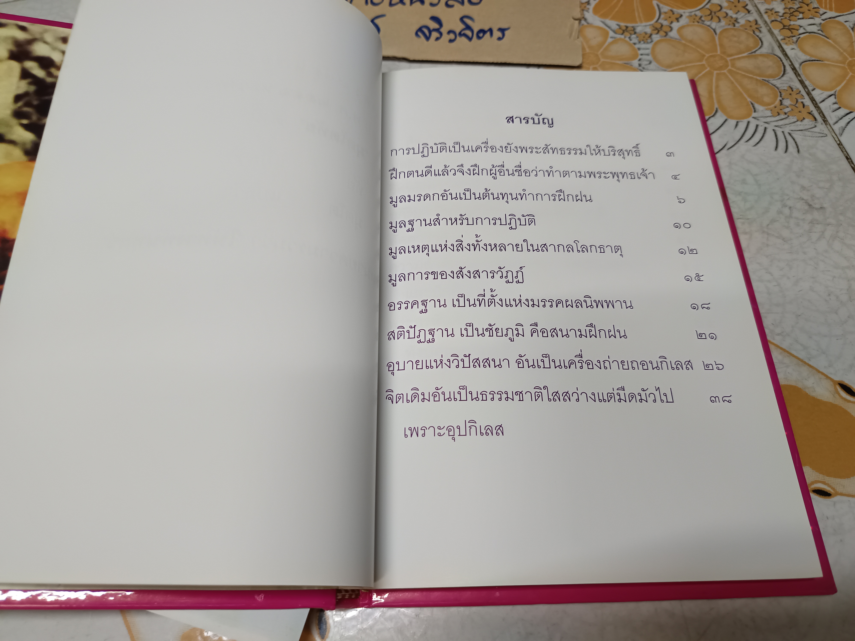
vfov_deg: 56.8
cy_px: 320
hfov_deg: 71.6
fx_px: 593
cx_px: 428
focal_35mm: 24
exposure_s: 1/50
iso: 964
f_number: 1.7
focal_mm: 5.31
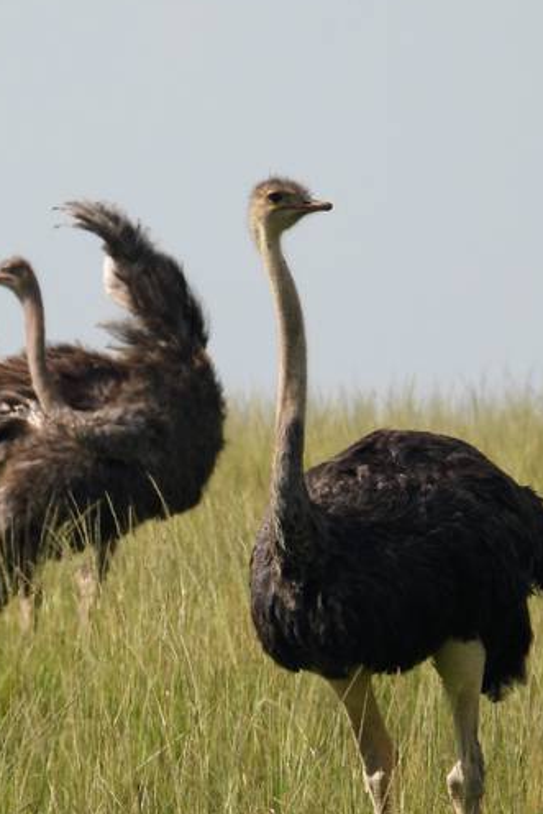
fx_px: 22788
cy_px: 426
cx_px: 243
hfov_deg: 1.4
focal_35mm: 1008
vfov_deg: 2.0
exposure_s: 1/1000
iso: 125
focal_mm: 135
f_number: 5.6
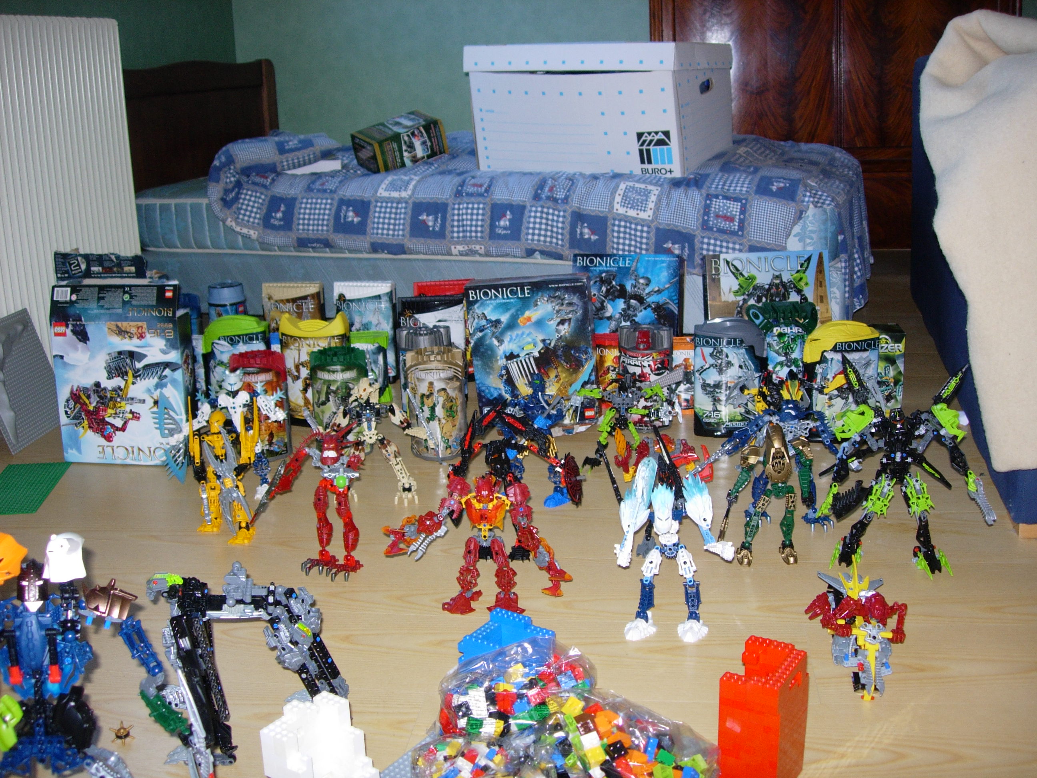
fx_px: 1138
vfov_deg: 37.7
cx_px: 518
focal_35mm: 38
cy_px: 389
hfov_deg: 49.0
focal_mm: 7.8
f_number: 2.8
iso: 79
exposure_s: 1/64
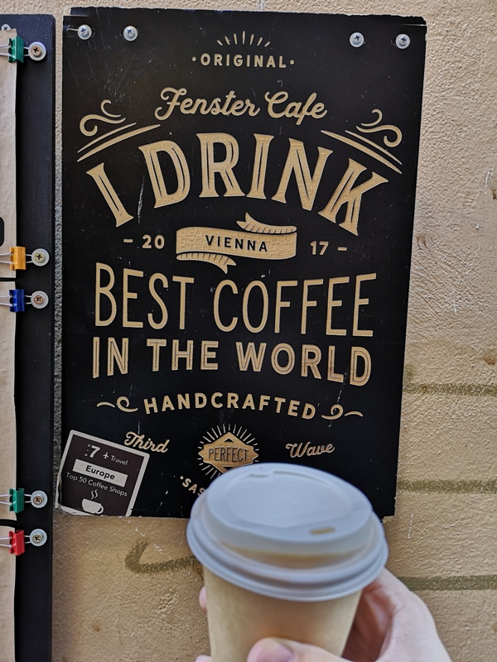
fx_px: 517
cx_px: 248
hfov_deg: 51.4
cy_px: 331
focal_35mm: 27
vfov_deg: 65.3
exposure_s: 1/50
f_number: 1.8
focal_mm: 3.95
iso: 160
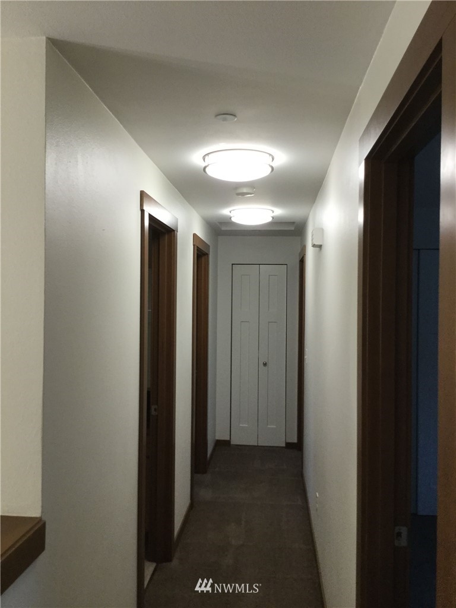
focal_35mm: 31
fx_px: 544
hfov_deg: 45.4
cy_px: 304
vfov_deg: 58.4
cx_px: 228
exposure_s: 1/30
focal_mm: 3.3
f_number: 2.4
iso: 50
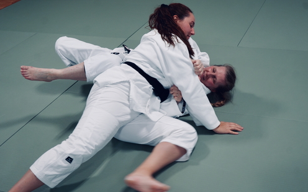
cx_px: 153
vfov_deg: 32.8
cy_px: 93
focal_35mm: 39
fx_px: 327
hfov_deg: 50.4
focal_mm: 38
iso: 800
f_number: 4
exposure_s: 1/160
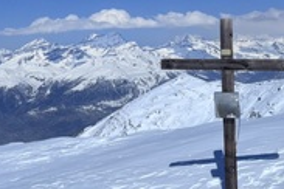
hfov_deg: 33.9
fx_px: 465
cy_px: 31
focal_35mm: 59
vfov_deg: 22.6
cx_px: 129
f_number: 1.6
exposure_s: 1/16129
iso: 50
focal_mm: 5.96
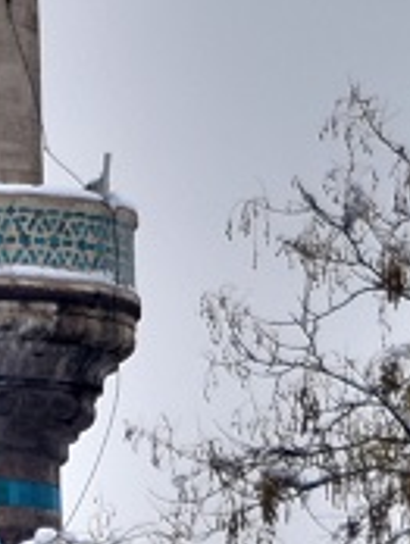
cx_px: -100
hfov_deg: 1.1
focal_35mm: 1406
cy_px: 339
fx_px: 22150
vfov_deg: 1.4
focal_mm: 170
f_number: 5.6
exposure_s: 1/250
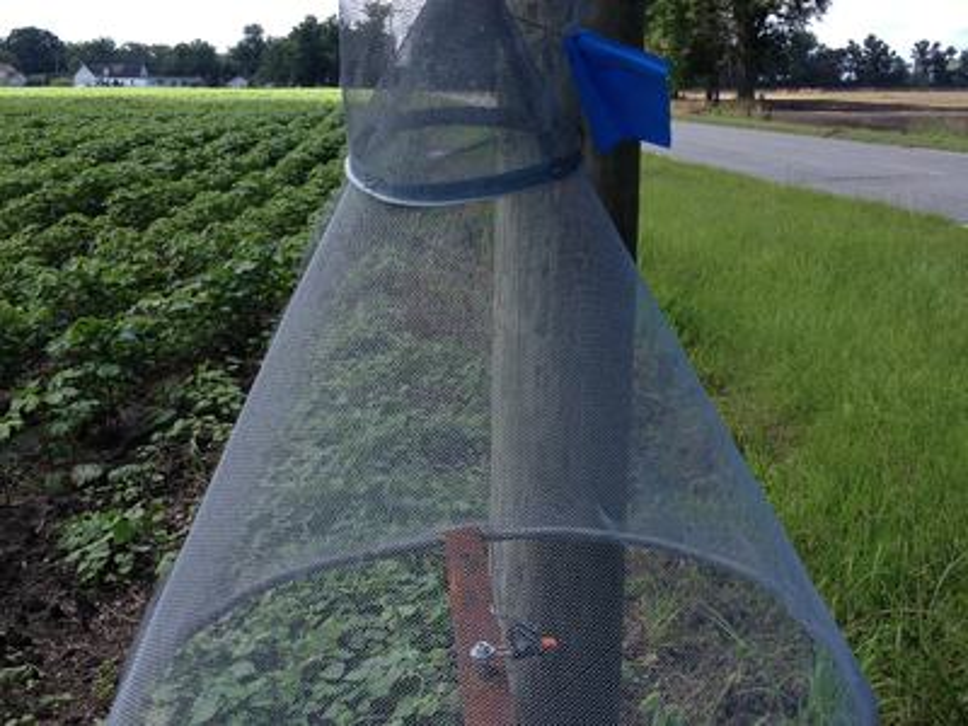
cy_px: 363
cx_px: 484
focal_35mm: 35
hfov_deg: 52.6
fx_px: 979
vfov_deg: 40.7
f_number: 2.4
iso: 50
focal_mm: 4.28
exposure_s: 1/717
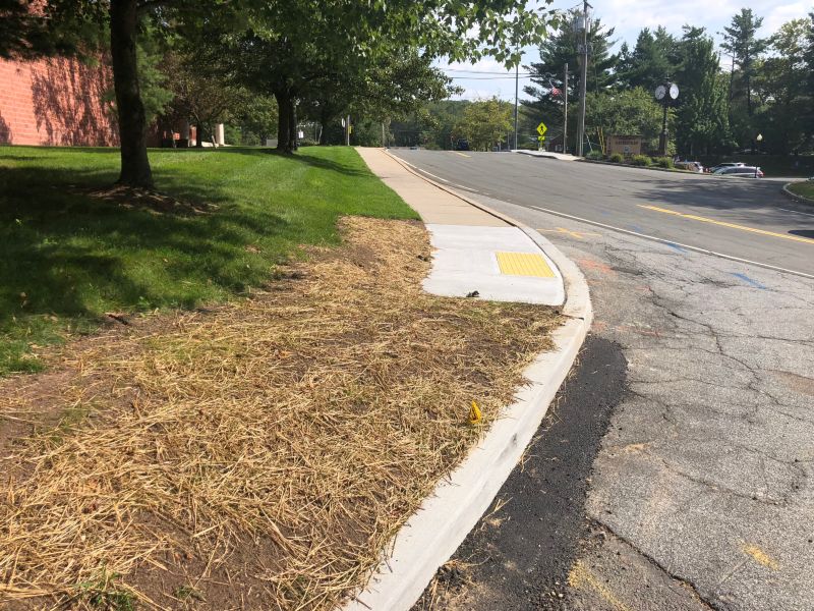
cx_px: 407
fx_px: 658
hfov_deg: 63.4
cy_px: 306
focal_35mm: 28
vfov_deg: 49.7
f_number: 1.8
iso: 25
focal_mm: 4
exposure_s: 1/2667
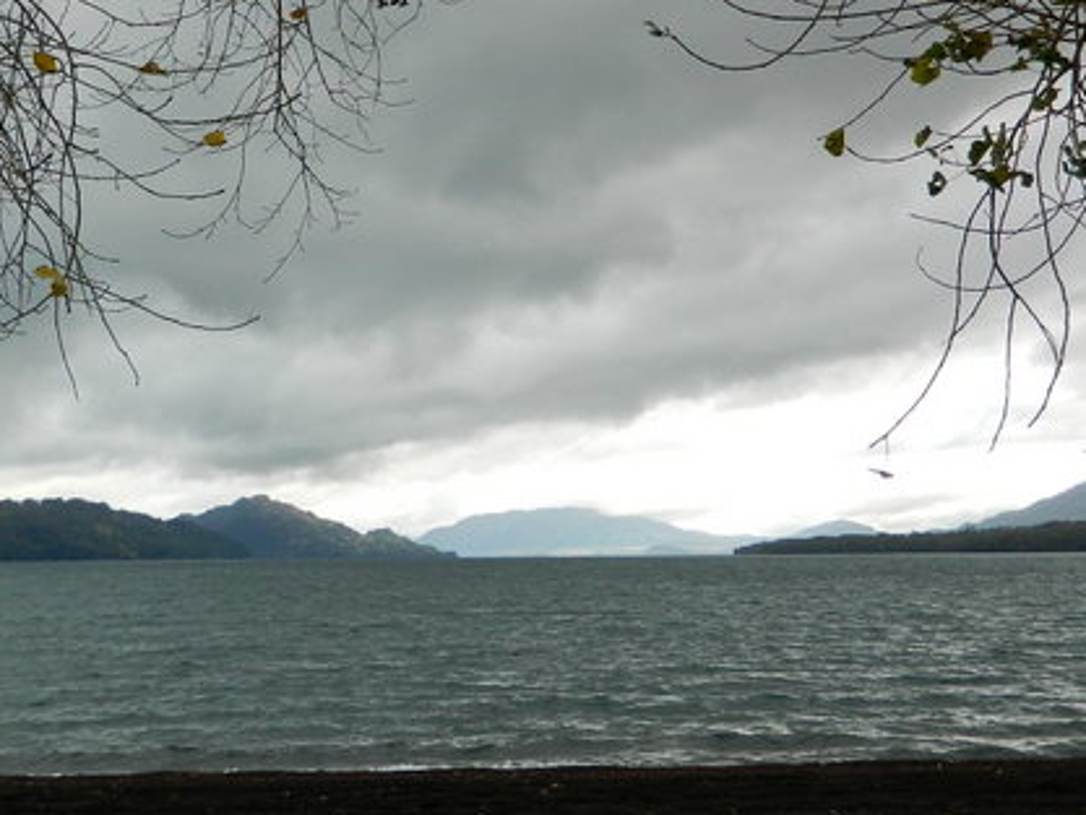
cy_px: 315
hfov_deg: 39.5
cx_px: 432
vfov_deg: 30.2
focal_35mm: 48
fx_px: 1506
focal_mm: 4.5
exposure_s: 1/320
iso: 80
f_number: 3.1
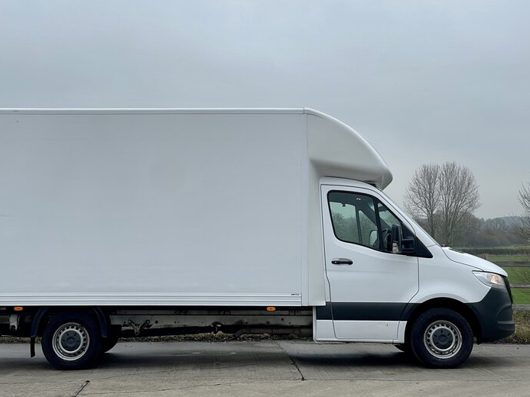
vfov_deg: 24.4
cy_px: 173
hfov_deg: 32.1
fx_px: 919
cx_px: 228
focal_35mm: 60
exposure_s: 1/137
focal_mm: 6
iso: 25
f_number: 2
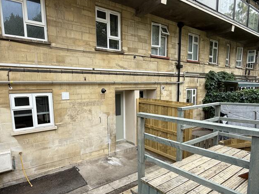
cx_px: 112
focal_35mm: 23
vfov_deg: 58.5
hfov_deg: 73.6
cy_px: 113
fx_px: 172
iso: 50
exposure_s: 1/585
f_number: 2.2
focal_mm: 2.22
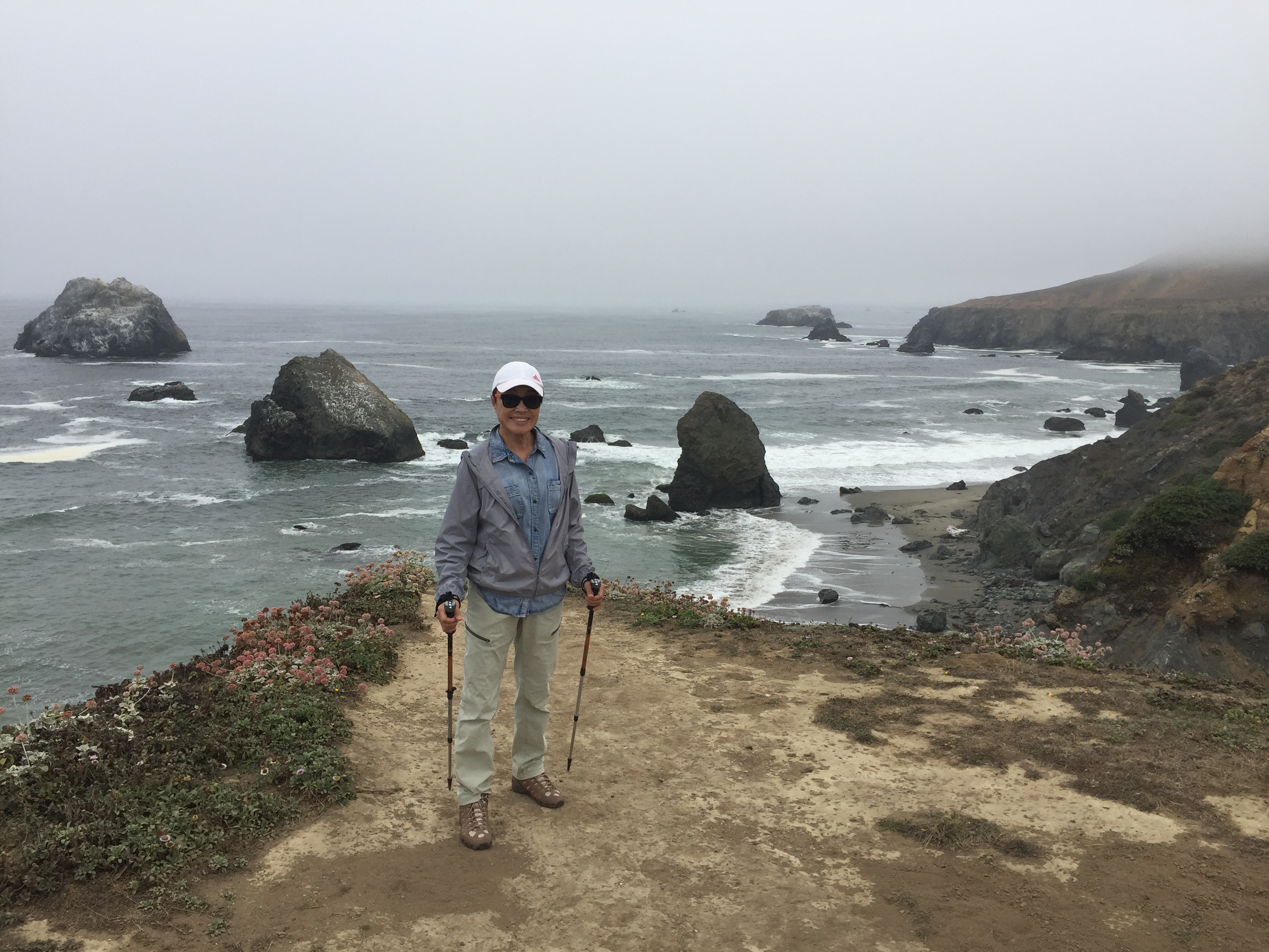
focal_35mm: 29
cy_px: 476
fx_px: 1063
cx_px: 634
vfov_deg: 48.2
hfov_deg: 61.7
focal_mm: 4.15
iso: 32
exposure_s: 1/2198
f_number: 2.2
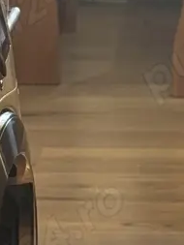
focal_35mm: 253
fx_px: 1792
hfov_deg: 5.8
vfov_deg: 7.8
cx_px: 358
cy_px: 70
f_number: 1.78
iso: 200
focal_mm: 6.76
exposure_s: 1/50
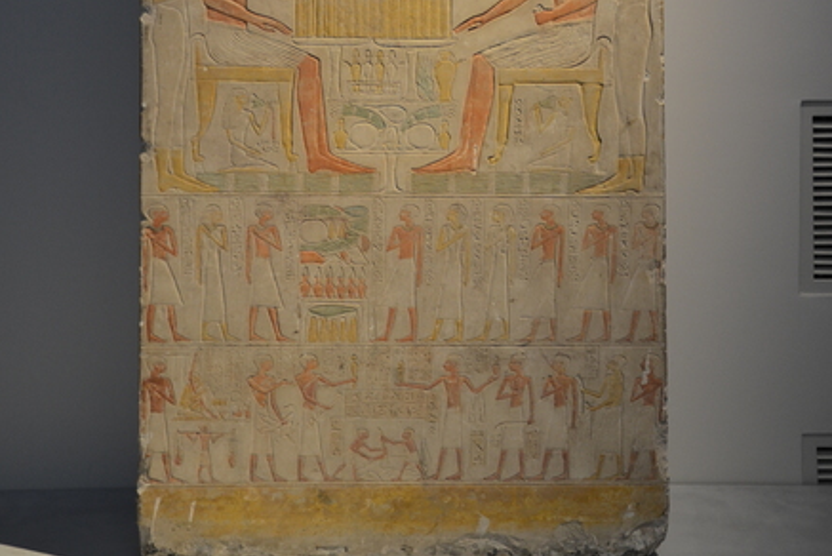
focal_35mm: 50
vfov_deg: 25.9
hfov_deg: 39.6
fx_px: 1156
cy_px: 25
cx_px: 417
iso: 640
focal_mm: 22
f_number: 3.5
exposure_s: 1/30
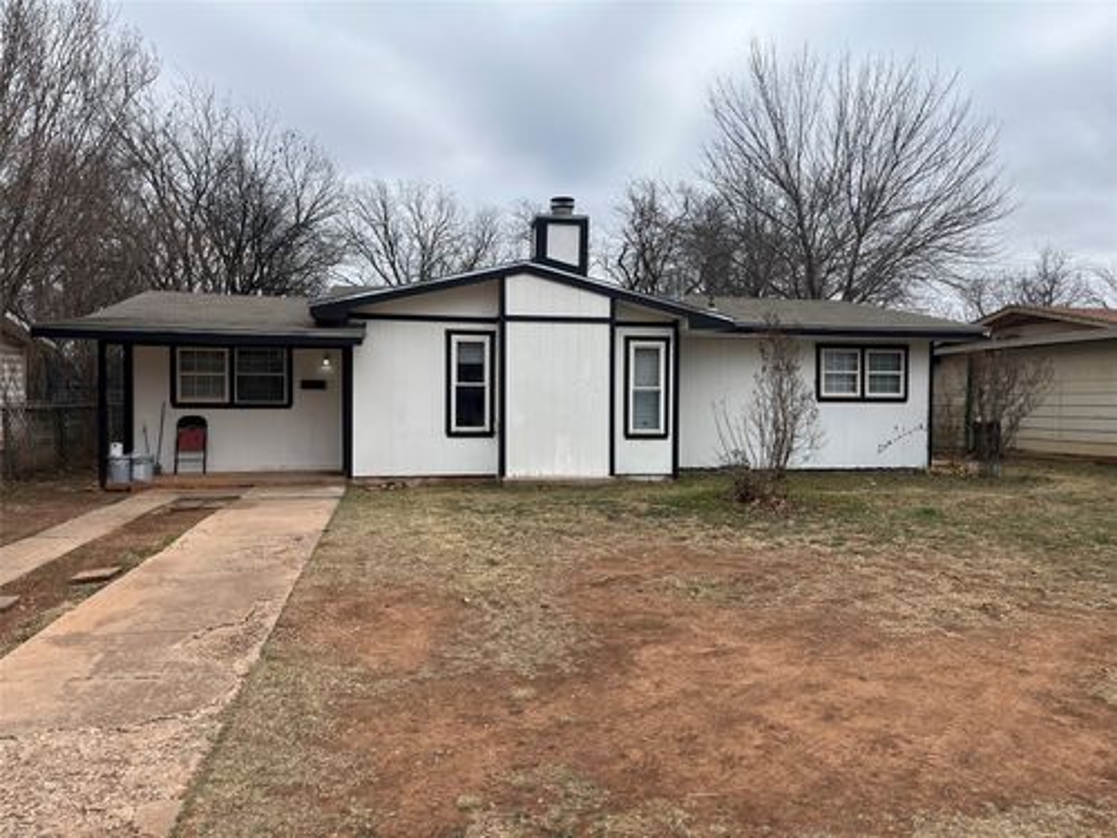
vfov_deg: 53.1
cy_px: 419
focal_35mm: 26
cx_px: 558
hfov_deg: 67.3
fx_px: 839
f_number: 1.6
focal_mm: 5.1
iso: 50
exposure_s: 1/2688
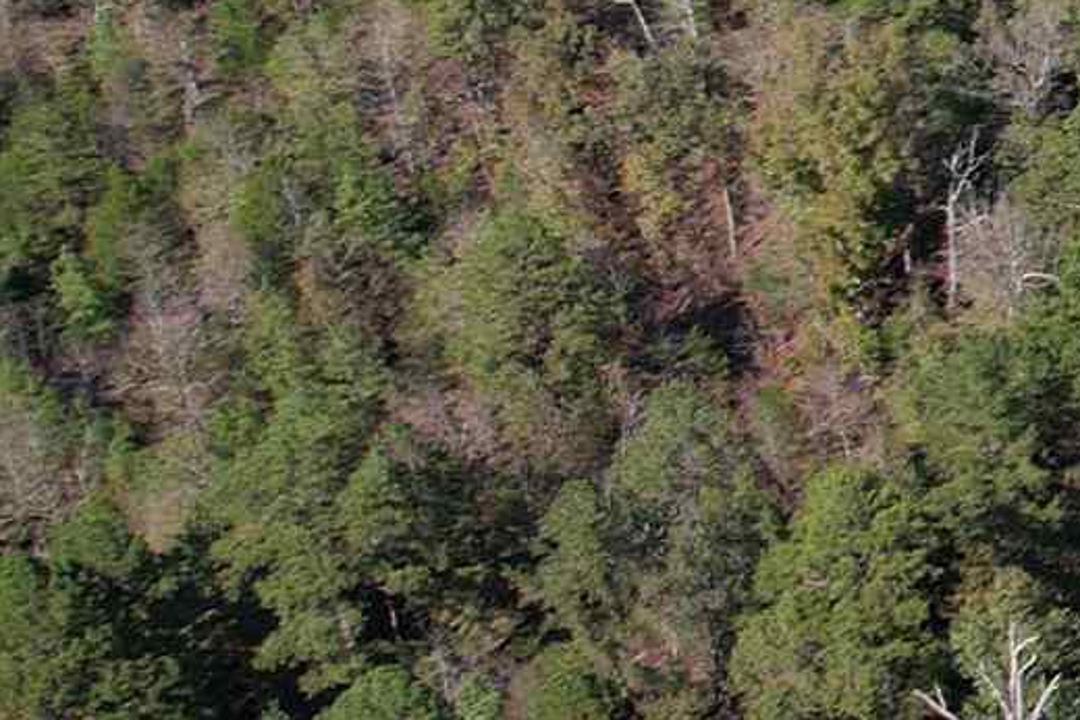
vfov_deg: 10.3
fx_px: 3901
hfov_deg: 12.7
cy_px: -307
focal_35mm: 130
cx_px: 2488
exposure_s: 1/1600
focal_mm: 8.38
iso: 140
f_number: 2.8
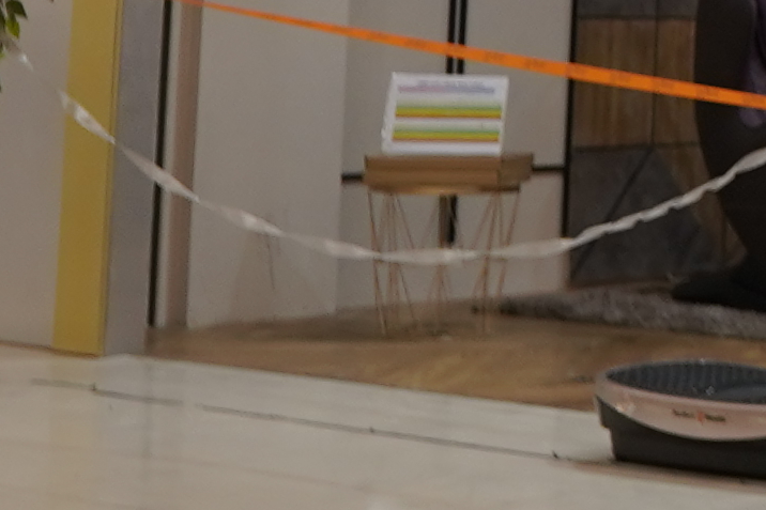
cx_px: 1738
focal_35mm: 132
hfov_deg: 12.7
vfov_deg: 10.0
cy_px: -324
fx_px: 2808
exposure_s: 1/100
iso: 400
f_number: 2.8
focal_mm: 16
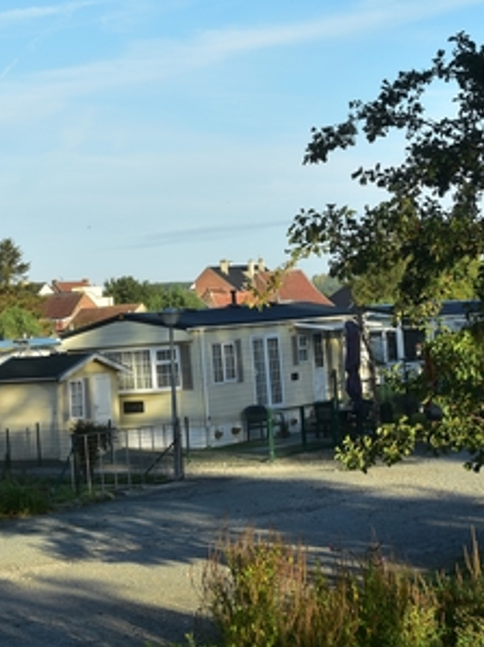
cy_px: 265
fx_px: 1736
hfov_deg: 15.8
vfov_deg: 21.1
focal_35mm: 93
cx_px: 158
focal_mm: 32
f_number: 11
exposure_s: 1/125
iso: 180
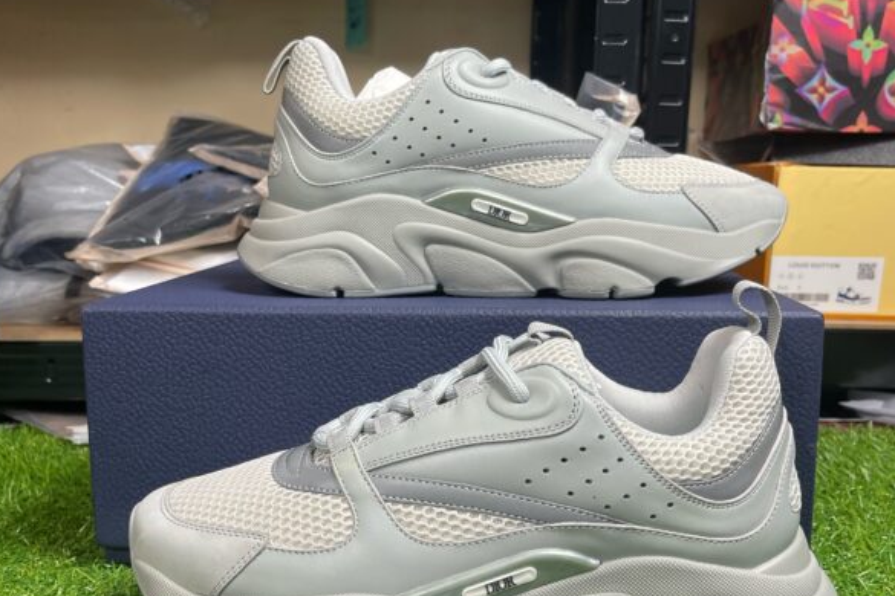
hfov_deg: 51.9
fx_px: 920
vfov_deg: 35.9
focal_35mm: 37
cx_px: 450
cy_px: 322
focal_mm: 5.1
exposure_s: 1/100
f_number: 1.6
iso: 80
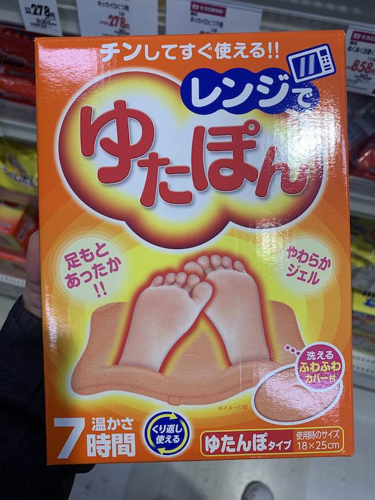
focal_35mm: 26
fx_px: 376
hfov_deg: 53.1
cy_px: 250
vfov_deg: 67.3
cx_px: 188
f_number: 1.8
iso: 50
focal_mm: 4.25
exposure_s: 1/121
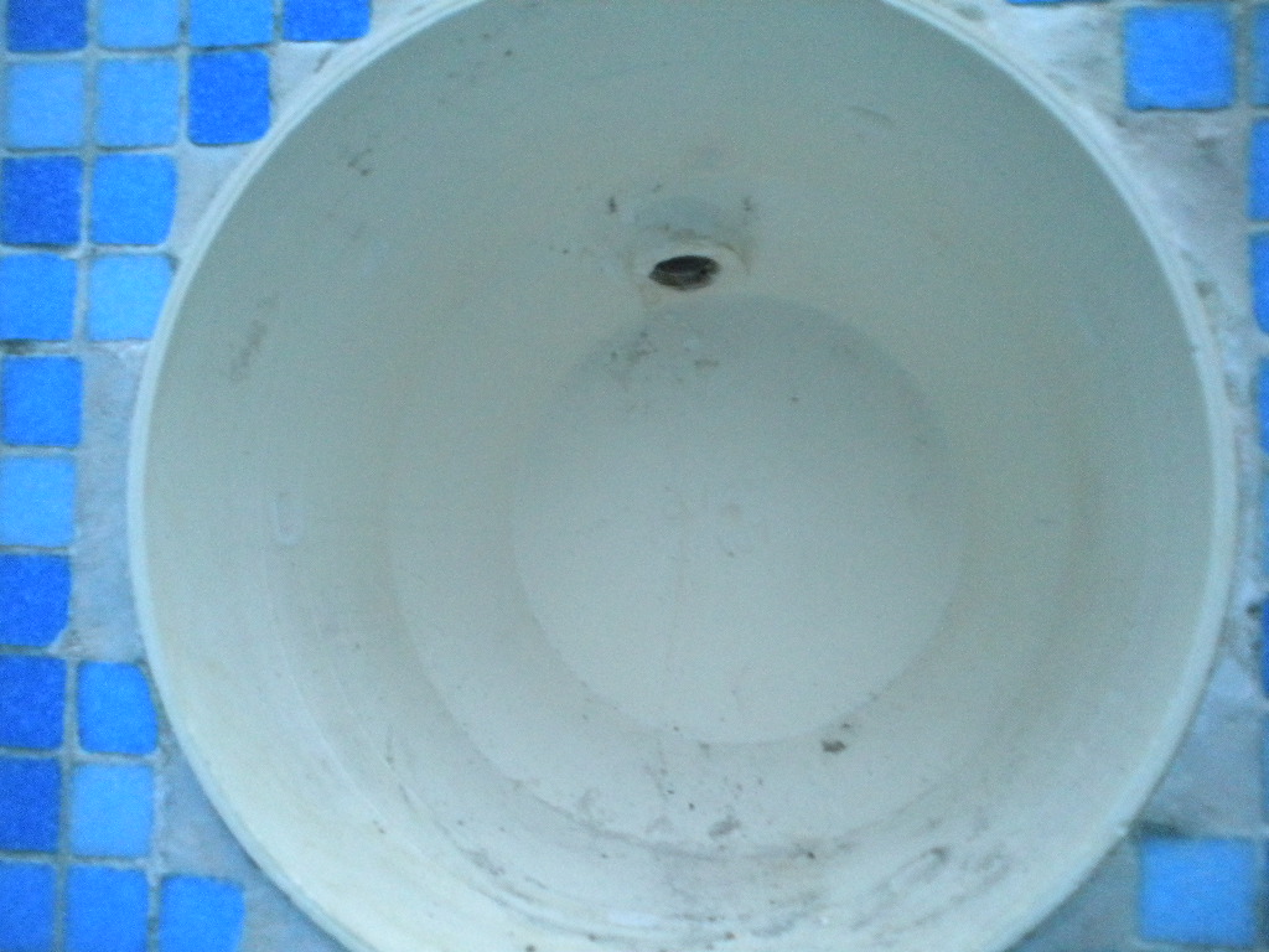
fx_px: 1283
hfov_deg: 52.6
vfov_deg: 40.7
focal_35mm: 35
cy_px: 476
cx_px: 634
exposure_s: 1/35.7
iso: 800
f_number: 3.1
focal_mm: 6.3
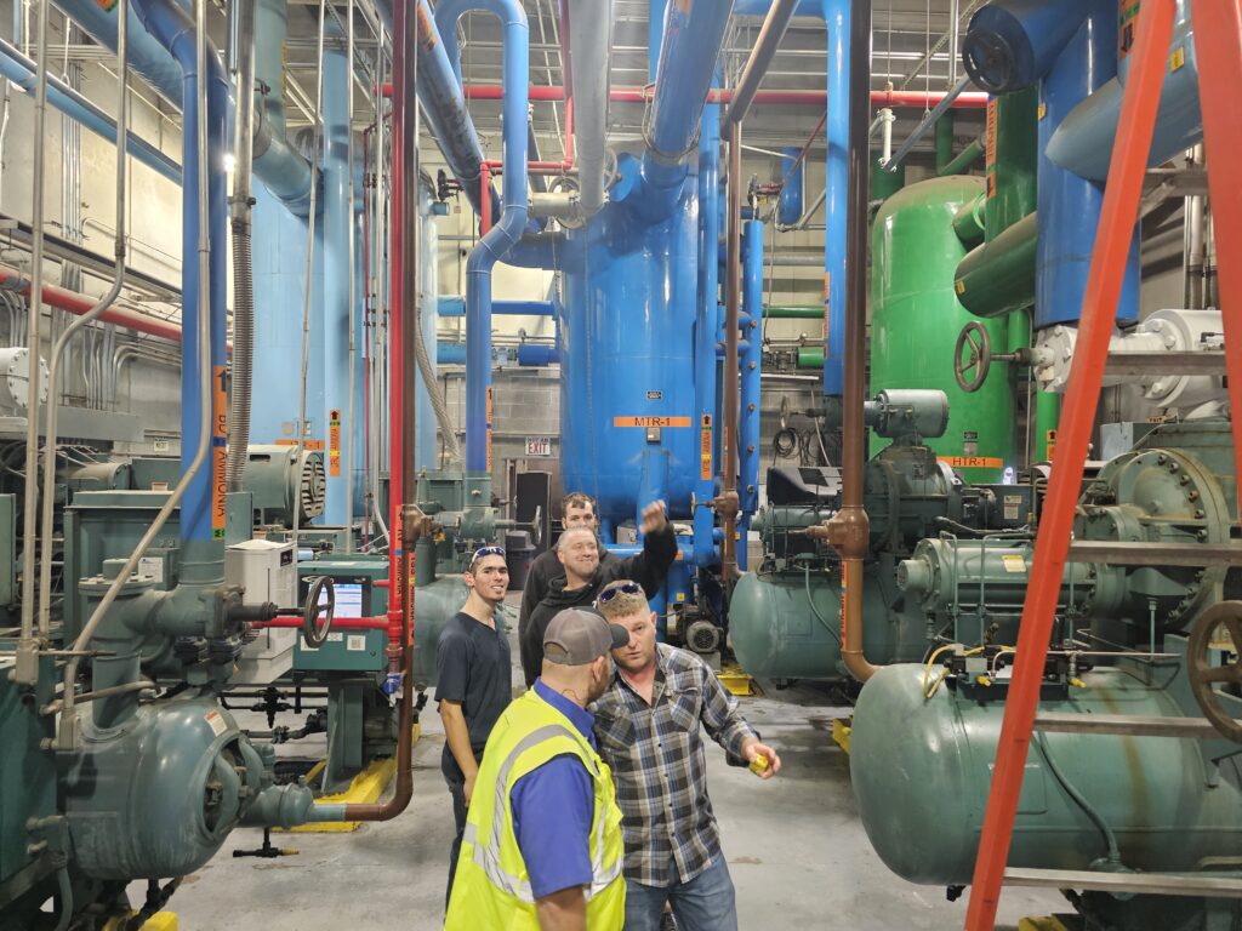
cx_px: 621
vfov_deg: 58.9
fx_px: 825
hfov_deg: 73.9
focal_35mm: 23
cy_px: 466
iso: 800
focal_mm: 6.3
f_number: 1.7
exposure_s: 1/120
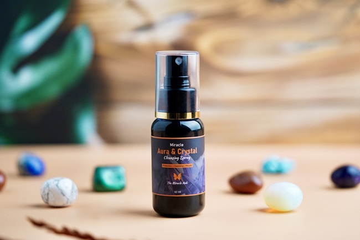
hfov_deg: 22.6
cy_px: 120
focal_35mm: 90
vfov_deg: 15.2
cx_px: 180
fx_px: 900
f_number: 2.8
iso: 2500
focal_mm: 90
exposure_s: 1/160
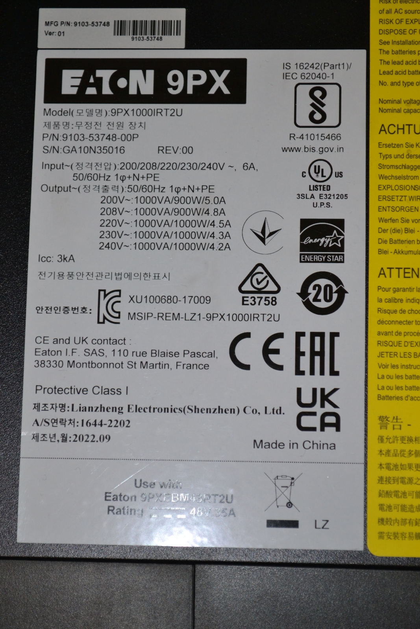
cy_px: 314
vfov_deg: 24.6
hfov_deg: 16.6
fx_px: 1443
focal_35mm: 82
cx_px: 210
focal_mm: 55
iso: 450
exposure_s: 1/60
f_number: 5.6
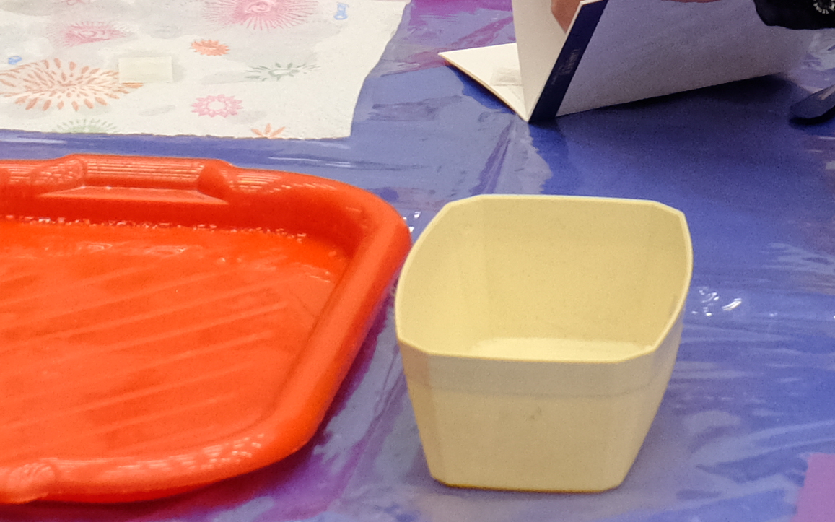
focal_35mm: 222
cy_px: -304
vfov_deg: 5.8
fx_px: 5052
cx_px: 785
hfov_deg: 9.4
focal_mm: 27.9
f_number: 5.6
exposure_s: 1/26
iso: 1600
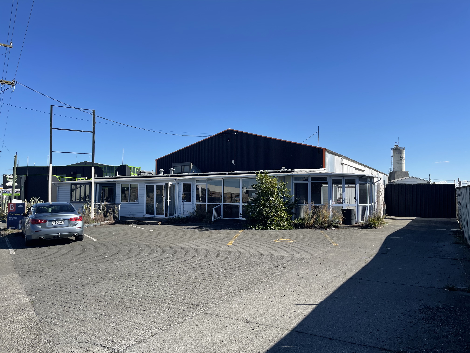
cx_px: 235
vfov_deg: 53.1
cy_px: 176
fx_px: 353
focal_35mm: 26
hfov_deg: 67.3
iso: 32
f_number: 1.6
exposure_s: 1/3086
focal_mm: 5.1
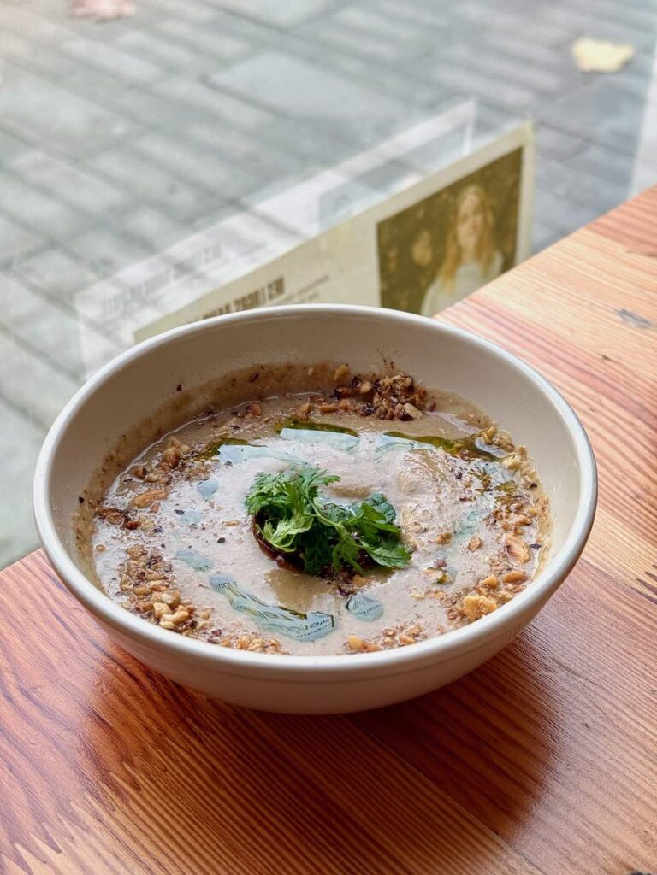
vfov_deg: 39.7
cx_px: 328
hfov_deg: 30.3
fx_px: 1215
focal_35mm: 48
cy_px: 438
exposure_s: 1/121
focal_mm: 6.76
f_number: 1.78
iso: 64
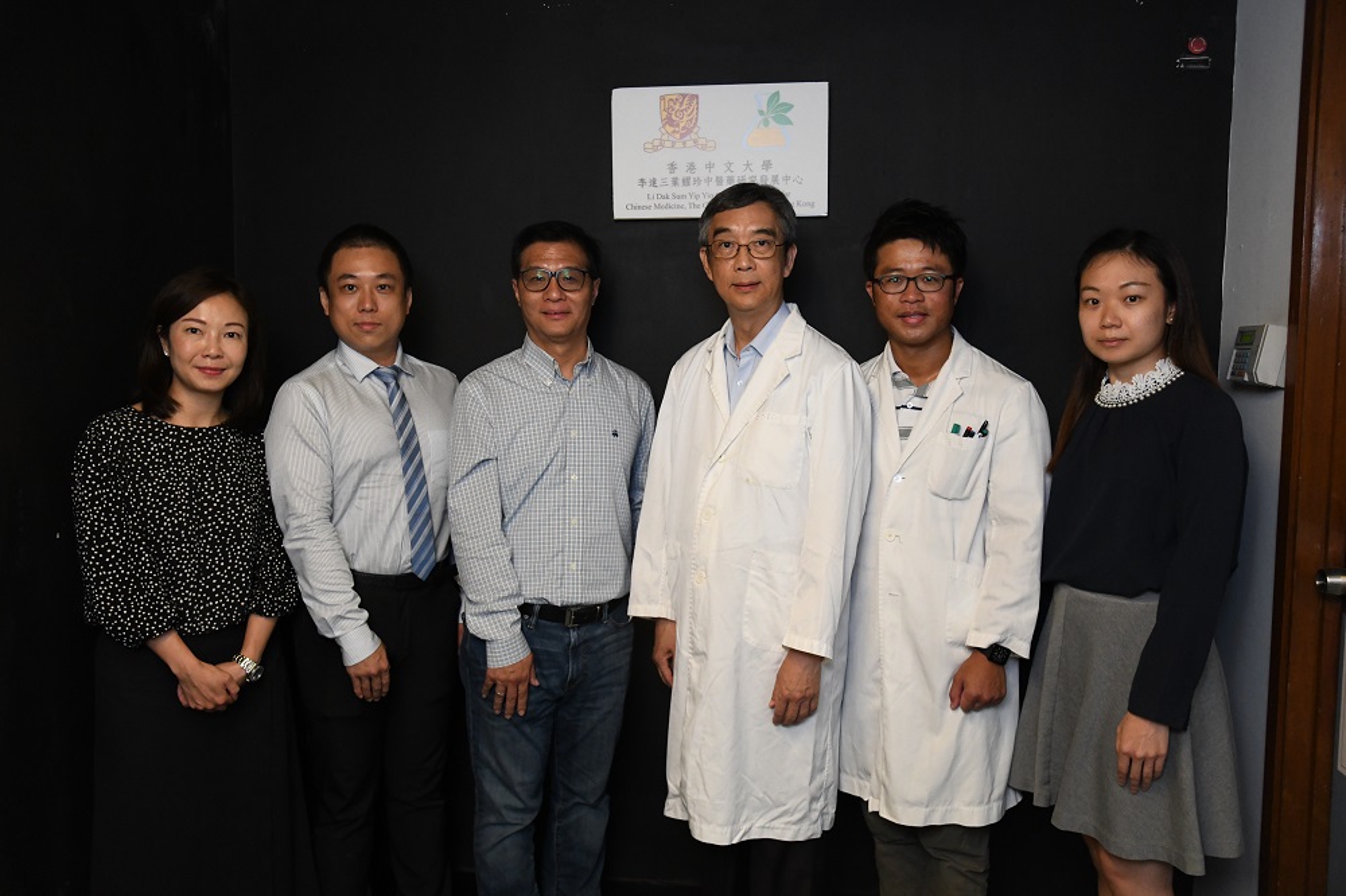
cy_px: 448
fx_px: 1121
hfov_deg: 61.9
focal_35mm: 30
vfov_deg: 43.6
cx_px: 673
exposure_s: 1/160
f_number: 5
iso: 5000
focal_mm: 30
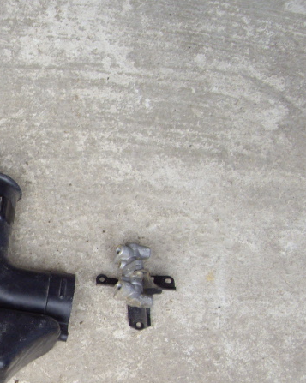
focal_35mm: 85
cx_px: -81
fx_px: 963
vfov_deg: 22.2
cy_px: 309
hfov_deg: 17.1
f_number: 2.8
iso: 100
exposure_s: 1/60
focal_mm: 7.9
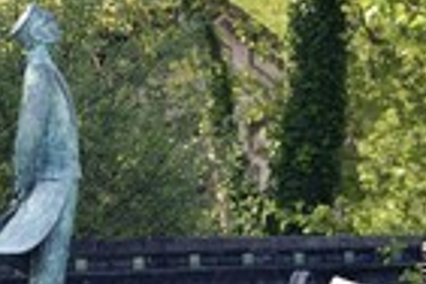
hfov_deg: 3.5
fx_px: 7064
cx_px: -23
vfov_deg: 2.3
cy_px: 133
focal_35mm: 597
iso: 400
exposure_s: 1/200
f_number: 7.1
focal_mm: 200
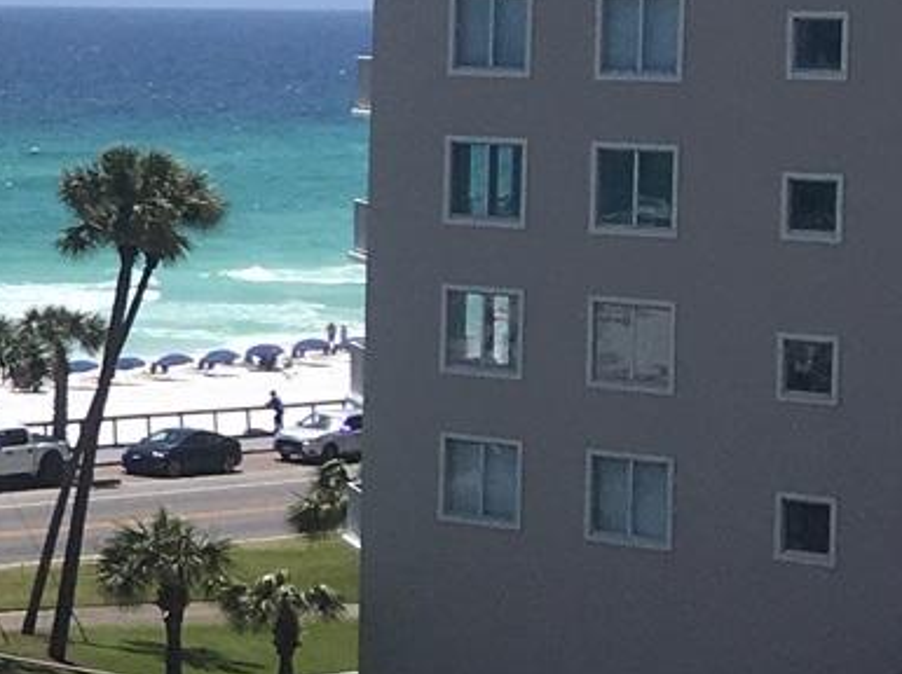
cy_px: 145
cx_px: -1141
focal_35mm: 152
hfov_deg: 11.2
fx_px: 3957
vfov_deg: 9.7
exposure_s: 1/2079
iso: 25
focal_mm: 4.15
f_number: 2.2
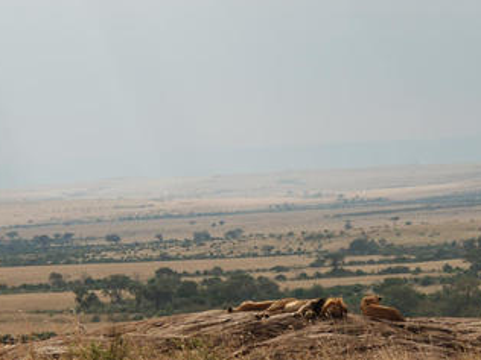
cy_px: 325
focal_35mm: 256
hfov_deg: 7.7
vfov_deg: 5.8
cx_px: 315
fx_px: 3557
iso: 100
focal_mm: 80
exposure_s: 1/400
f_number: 5
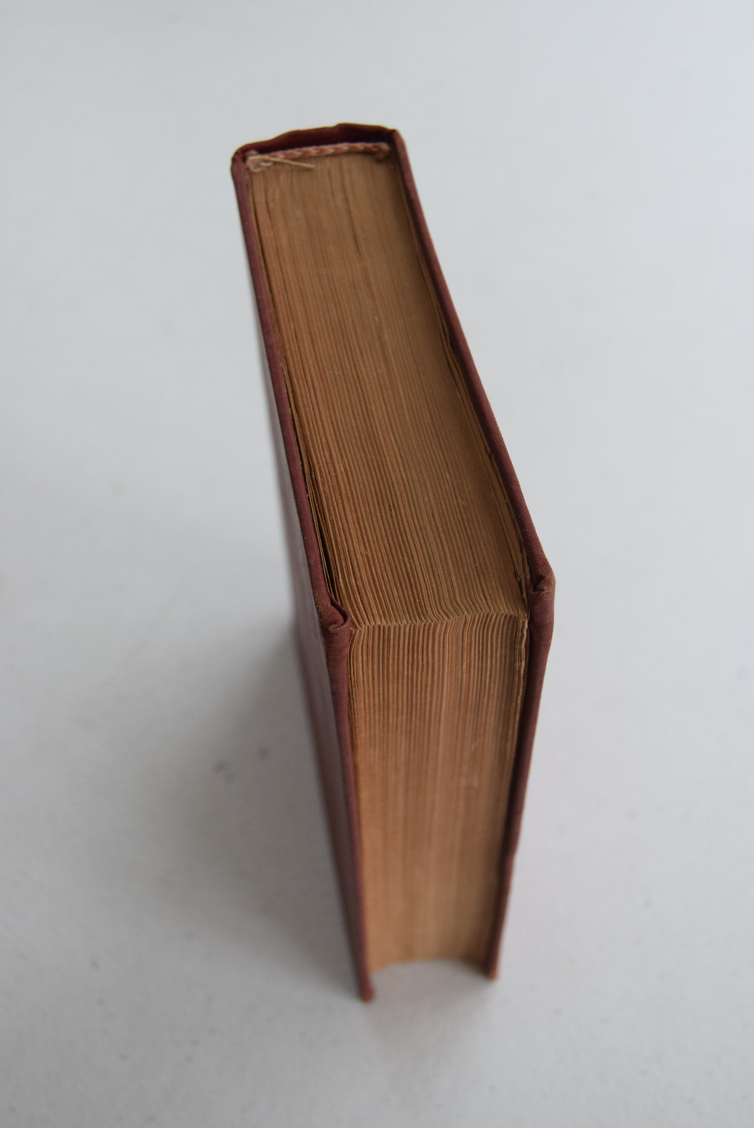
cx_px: 377
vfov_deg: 35.0
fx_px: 1787
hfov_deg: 23.8
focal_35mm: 57
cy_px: 564
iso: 800
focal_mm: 38
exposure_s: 1/125
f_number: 5.6
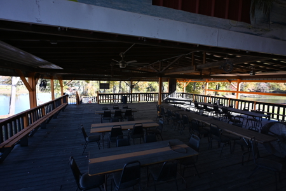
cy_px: 96
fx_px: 143
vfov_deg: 67.4
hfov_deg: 90.0
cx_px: 143
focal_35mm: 18
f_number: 4.5
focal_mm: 12
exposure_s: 1/250
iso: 200
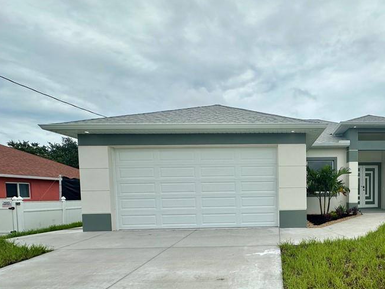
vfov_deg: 58.9
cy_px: 205
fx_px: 245
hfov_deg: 71.5
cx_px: 286
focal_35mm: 22
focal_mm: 2.22
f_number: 2.2
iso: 50
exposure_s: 1/2618
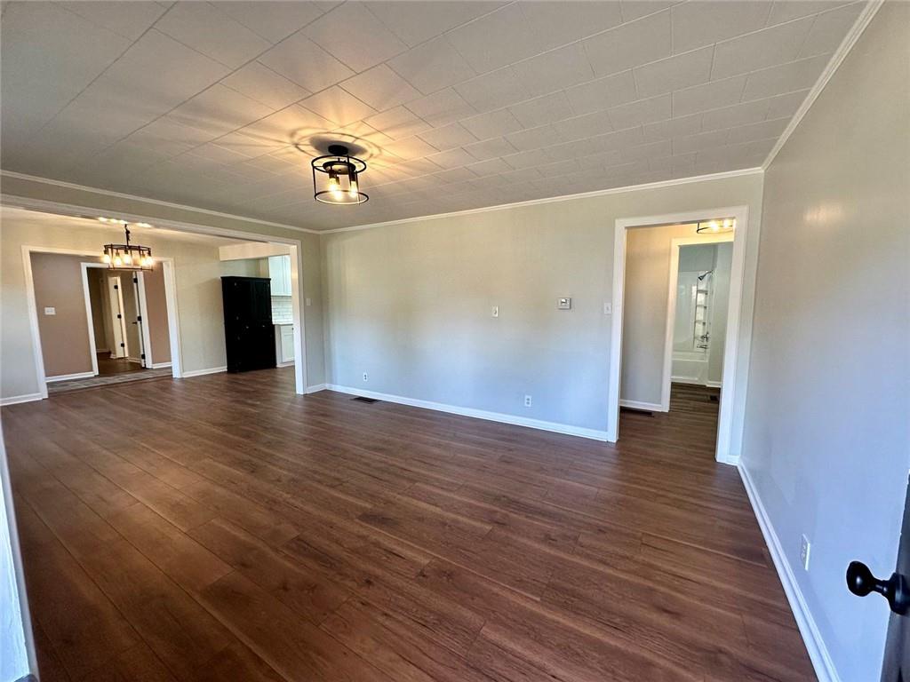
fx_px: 368
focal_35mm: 14
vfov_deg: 85.7
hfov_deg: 102.1
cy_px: 341
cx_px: 455
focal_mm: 2.22
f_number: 2.2
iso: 160
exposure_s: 1/120
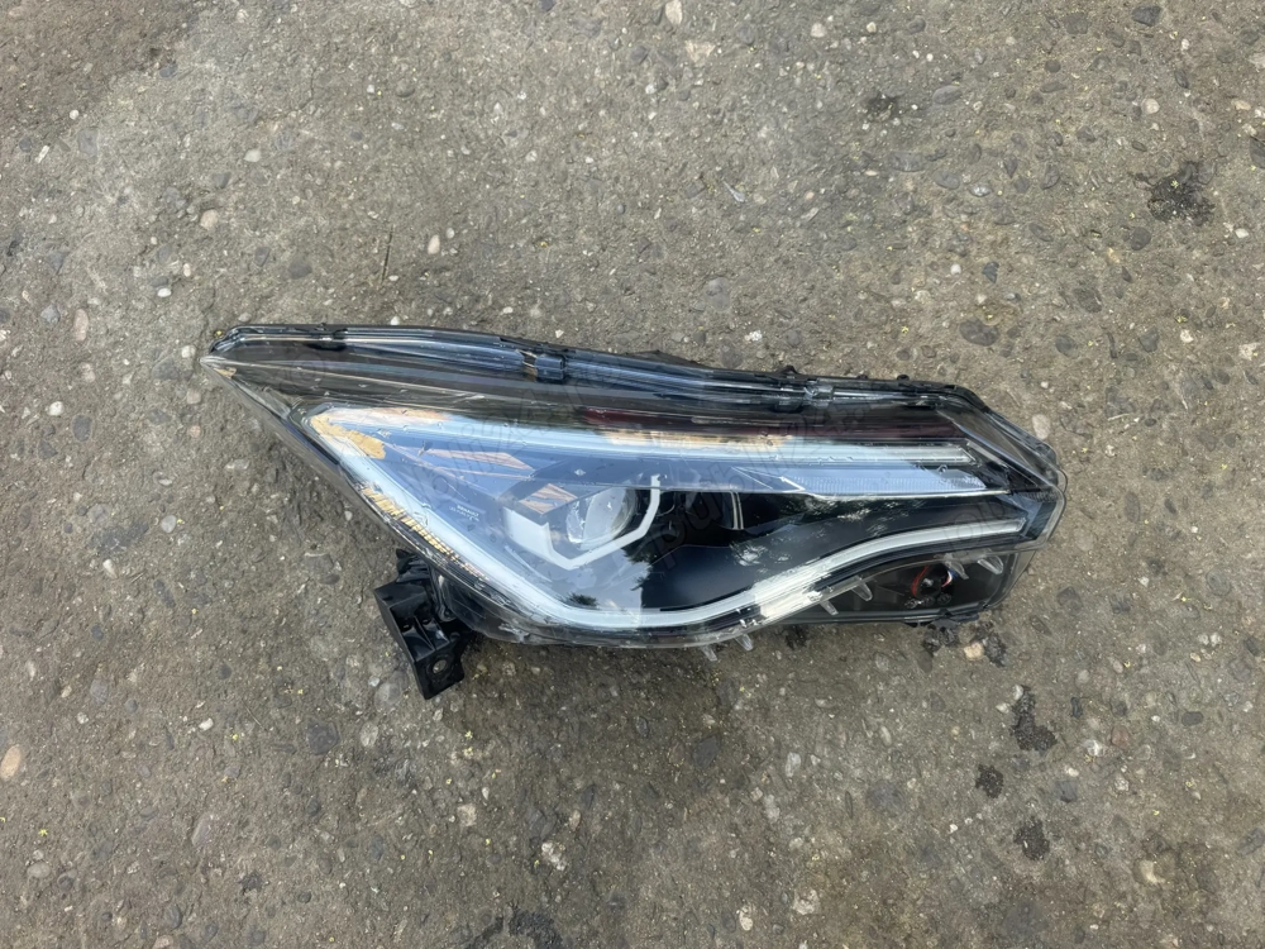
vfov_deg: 56.8
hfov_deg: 71.6
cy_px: 474
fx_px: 877
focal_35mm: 24
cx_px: 632
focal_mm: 6.76
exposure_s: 1/209
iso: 64
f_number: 1.78
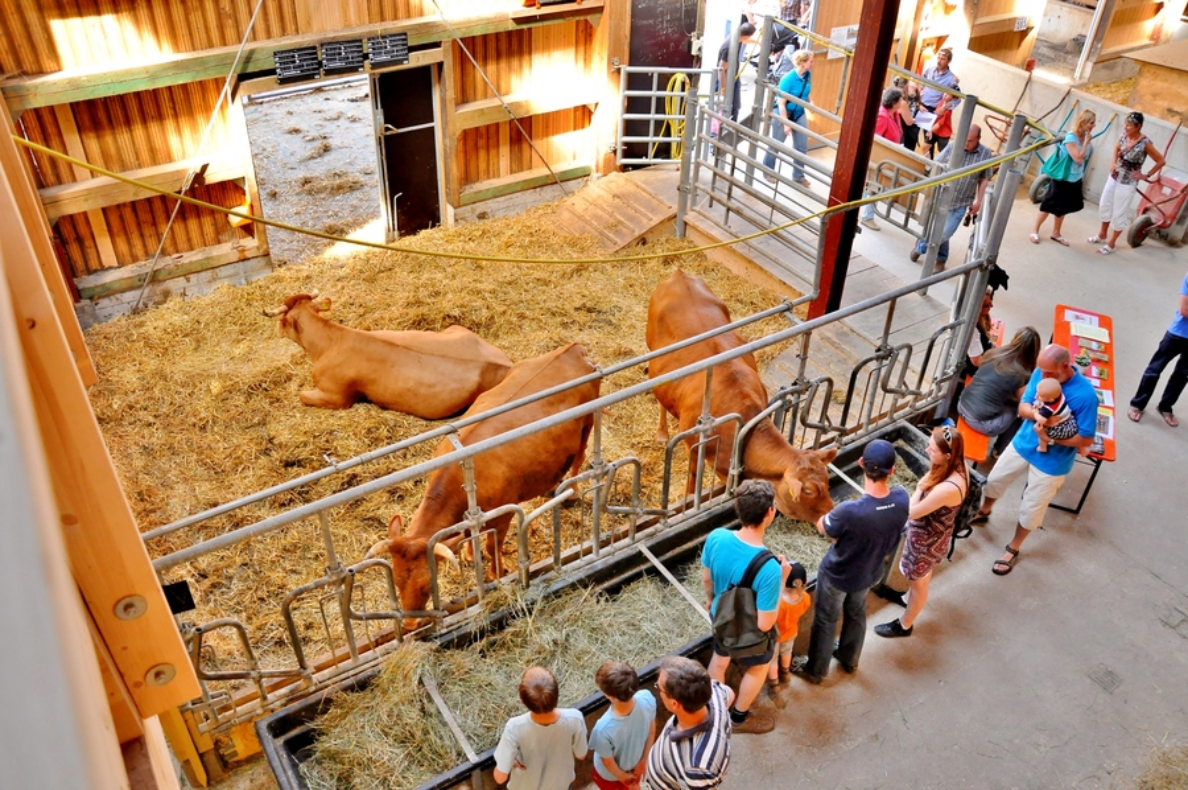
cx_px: 594
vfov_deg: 47.8
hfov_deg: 67.4
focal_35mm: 27
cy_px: 395
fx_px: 890
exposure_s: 1/90
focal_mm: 18
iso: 800
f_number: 4.8
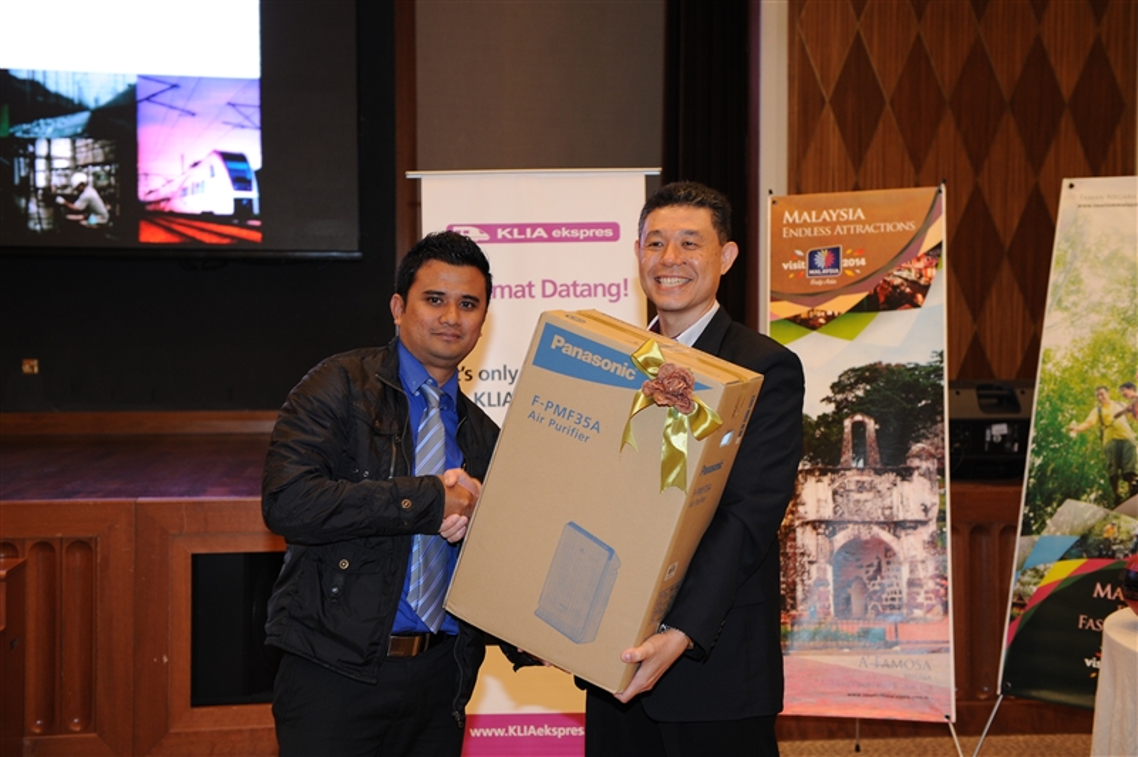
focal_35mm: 48
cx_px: 569
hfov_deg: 41.1
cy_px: 378
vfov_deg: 28.0
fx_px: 1516
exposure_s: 1/60
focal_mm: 48
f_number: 3.5
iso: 1000
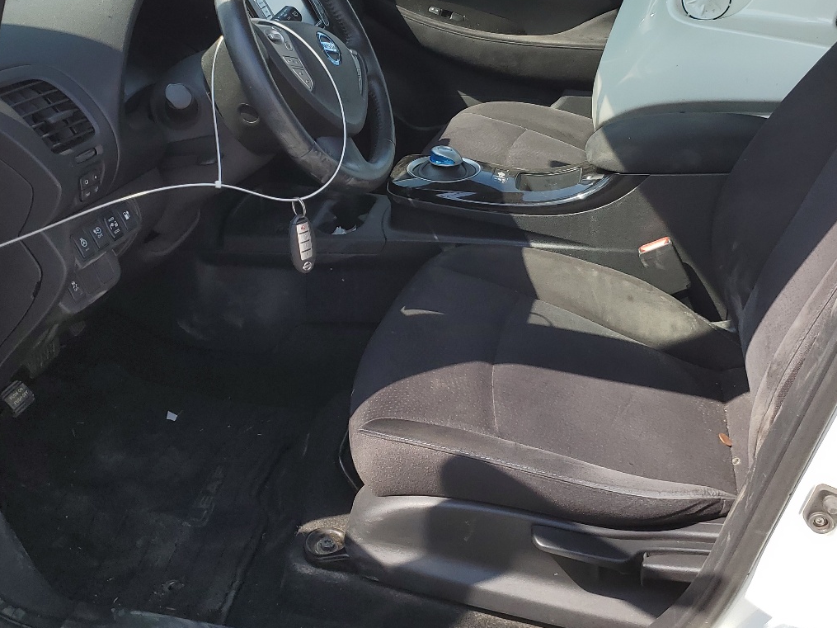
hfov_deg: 45.7
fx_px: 991
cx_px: 373
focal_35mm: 41
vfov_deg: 34.3
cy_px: 149
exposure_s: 1/1250
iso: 50
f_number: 1.5
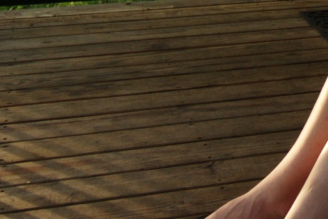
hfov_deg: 16.5
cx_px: 518
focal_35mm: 111
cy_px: -148
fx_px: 1012
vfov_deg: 11.6
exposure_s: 1/40
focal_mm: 14
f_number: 5
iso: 250
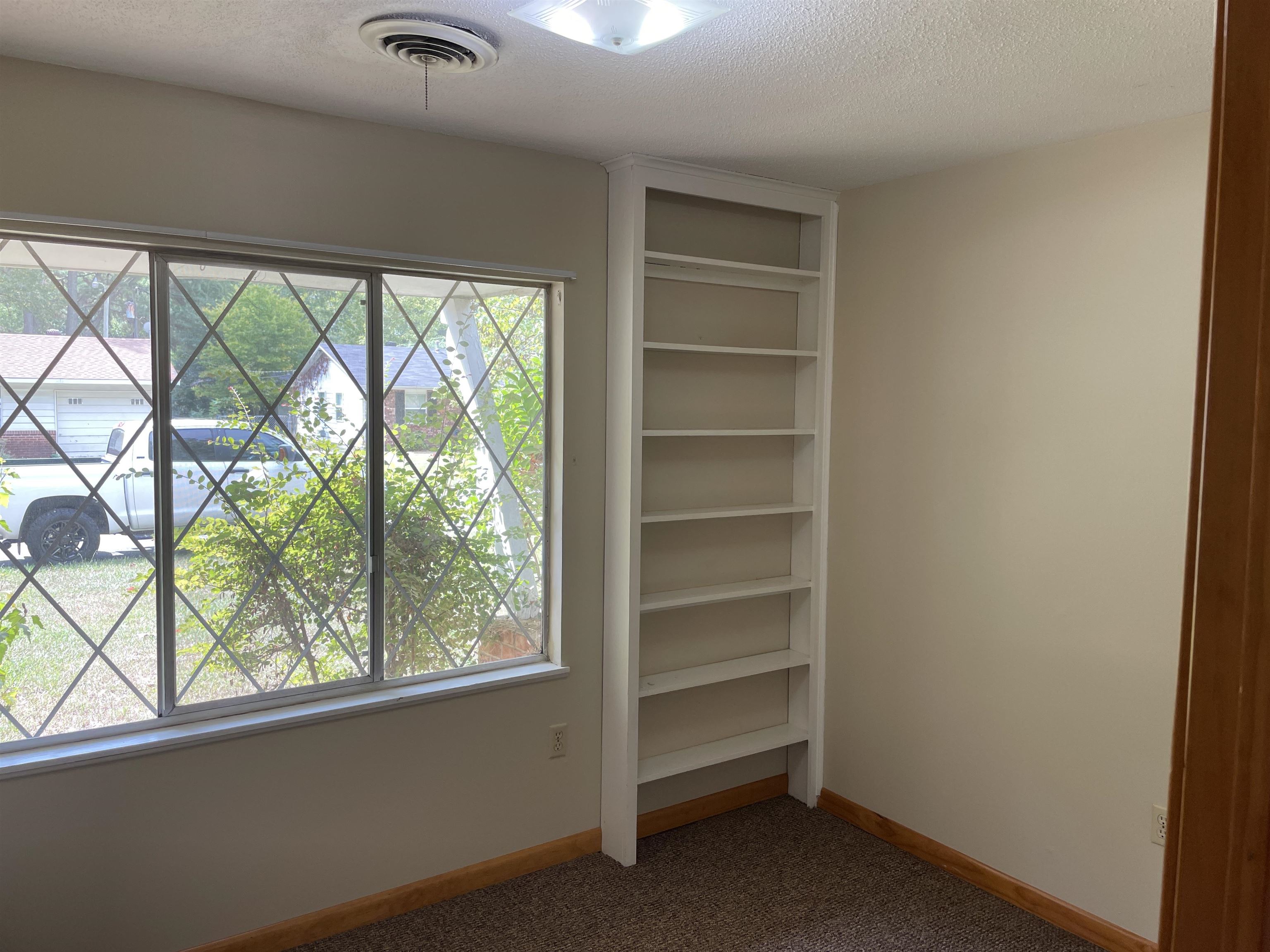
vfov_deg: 53.1
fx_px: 954
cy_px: 476
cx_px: 635
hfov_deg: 67.3
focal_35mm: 26
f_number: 1.6
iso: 32
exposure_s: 1/121
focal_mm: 4.2
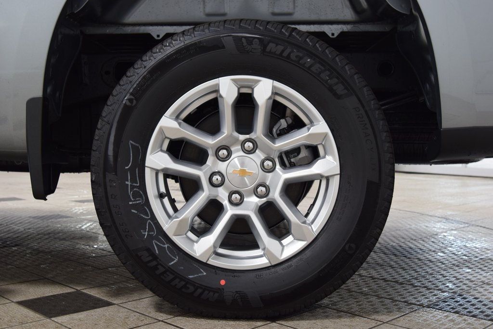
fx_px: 637
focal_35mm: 46
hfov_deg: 42.3
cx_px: 246
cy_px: 164
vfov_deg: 29.0
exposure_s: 1/15
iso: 640
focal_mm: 31
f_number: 6.3
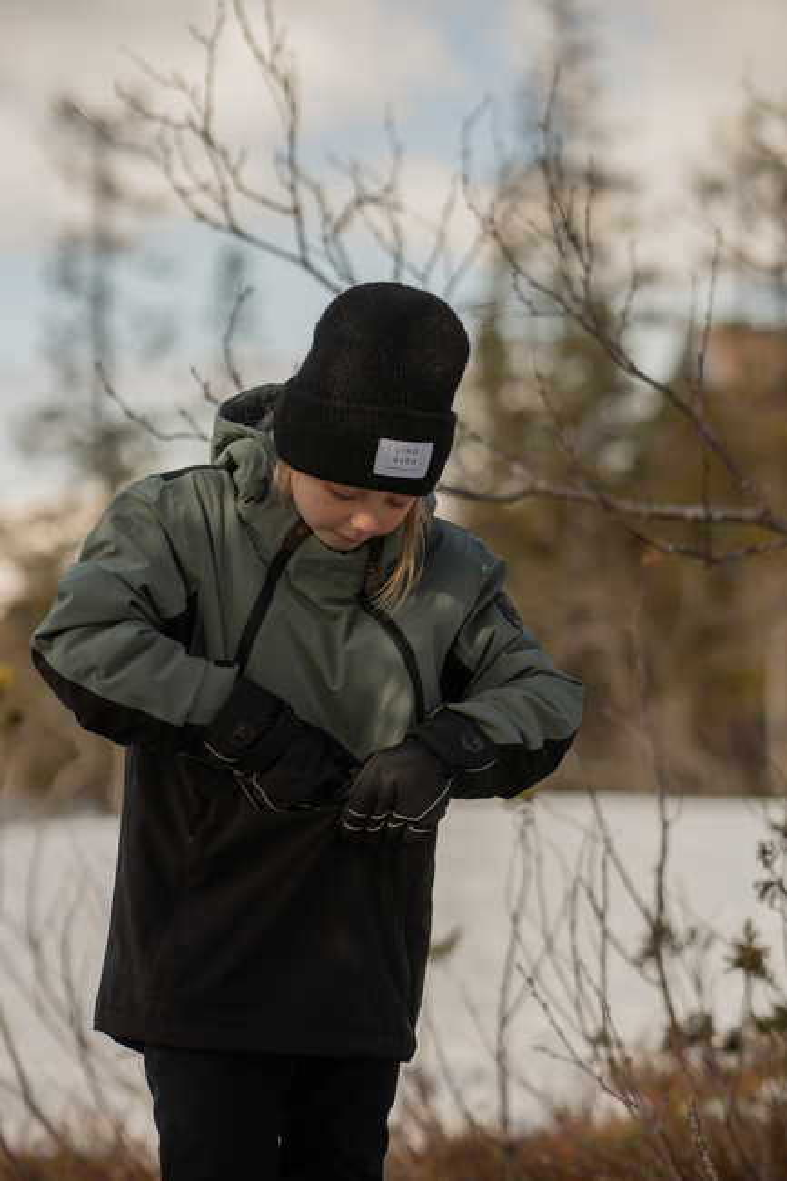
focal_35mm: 85
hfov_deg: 16.1
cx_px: 394
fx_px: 2789
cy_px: 590
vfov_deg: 23.9
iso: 80
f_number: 3.2
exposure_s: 1/2000
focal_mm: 85
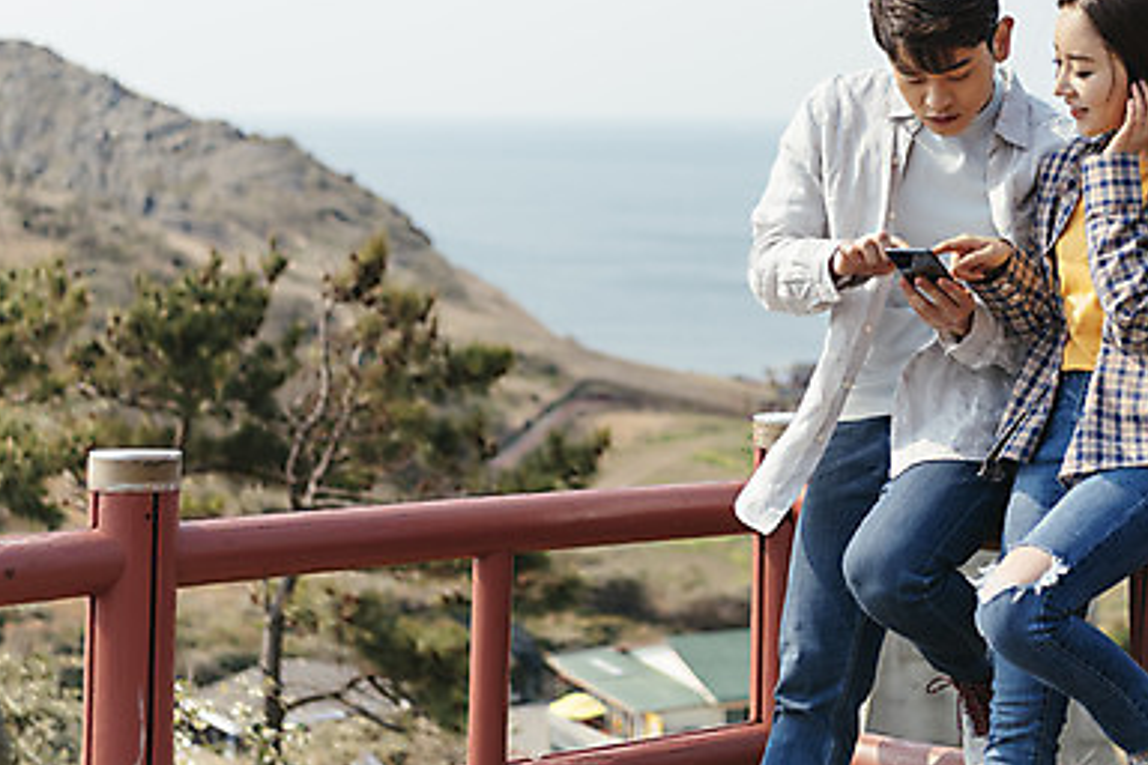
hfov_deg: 25.9
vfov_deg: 17.4
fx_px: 2487
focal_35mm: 78
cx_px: 752
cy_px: 197
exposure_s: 1/2500
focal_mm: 50
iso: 100
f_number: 2.8
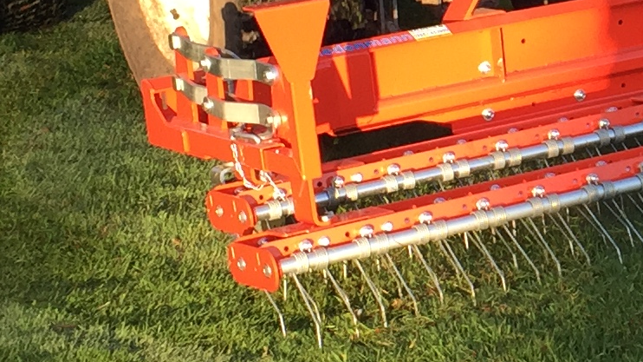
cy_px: 3
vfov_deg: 8.7
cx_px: 742
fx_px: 2369
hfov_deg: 15.0
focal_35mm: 139
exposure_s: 1/271
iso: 32
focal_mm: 4.15
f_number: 2.2
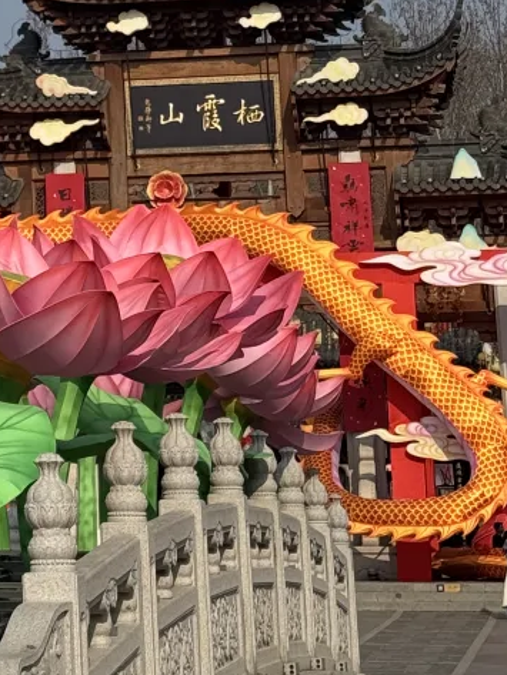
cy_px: -143
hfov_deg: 9.9
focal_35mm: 146
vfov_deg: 13.2
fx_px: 2850
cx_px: -180
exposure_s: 1/6410
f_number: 1.78
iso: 64
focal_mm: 6.76
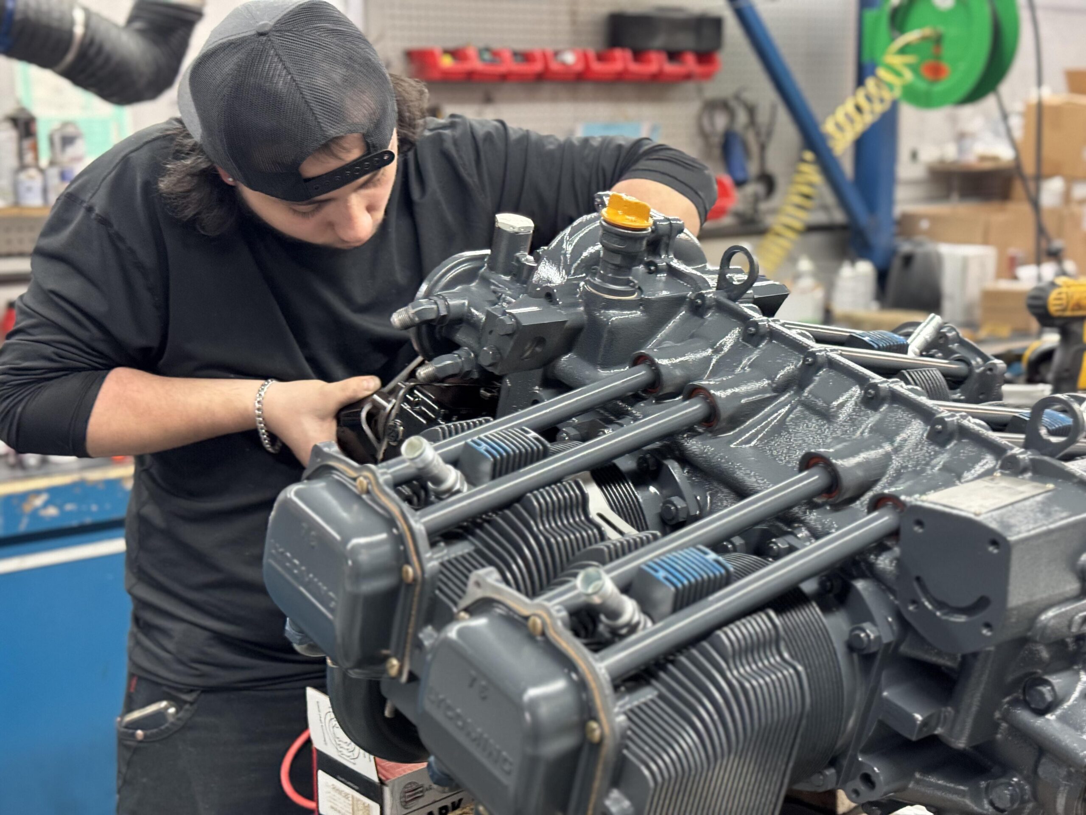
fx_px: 1506
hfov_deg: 39.7
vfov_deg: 30.3
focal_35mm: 48
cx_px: 543
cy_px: 408
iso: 500
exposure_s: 1/40
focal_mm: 6.76
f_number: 1.78
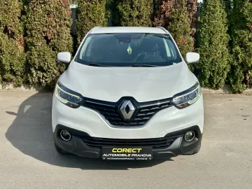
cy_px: 94
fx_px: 349
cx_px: 126
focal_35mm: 48
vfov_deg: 30.3
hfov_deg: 39.7
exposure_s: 1/6211
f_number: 1.78
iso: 64
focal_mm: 6.86
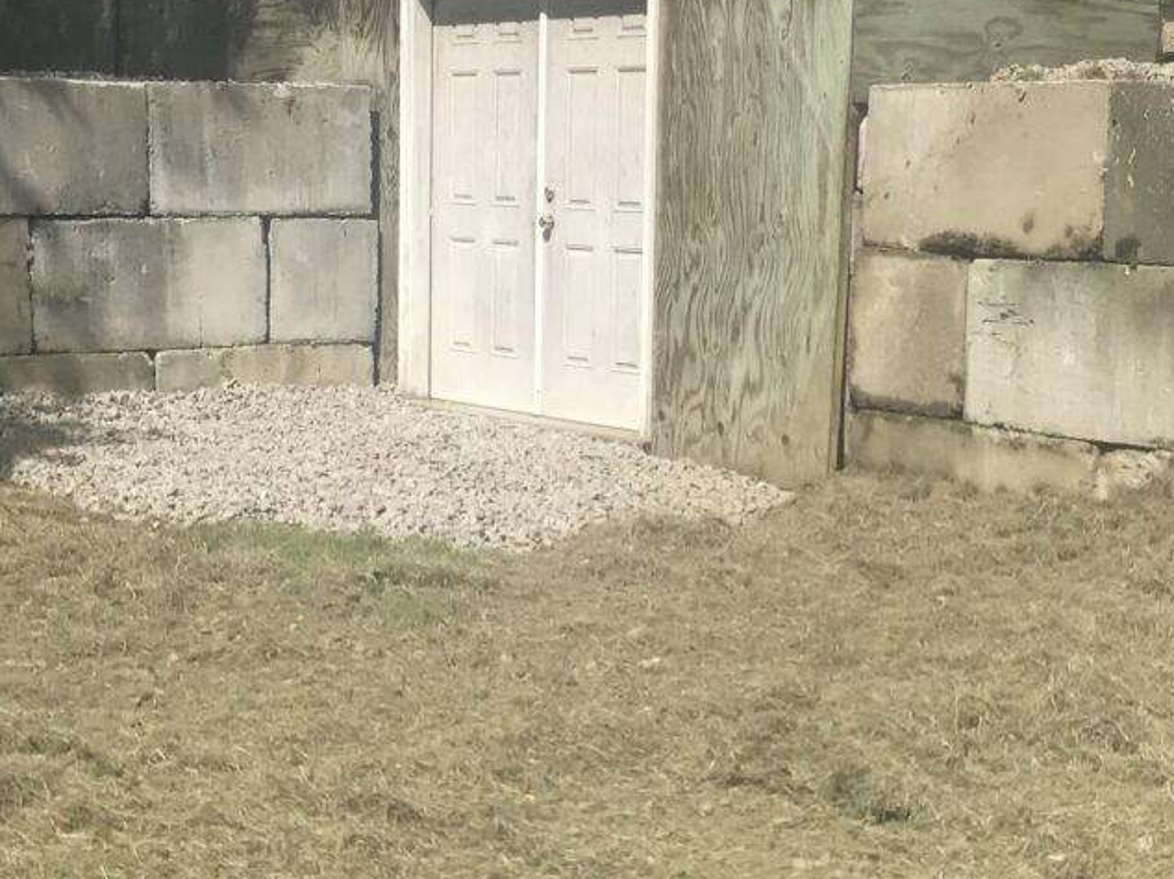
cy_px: 185
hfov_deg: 35.6
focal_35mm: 53
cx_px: 843
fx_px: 1797
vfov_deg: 27.0
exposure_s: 1/2457
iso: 20
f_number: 1.8
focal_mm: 3.99
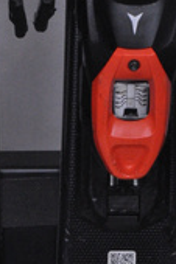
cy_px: 318
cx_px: 26
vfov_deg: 5.6
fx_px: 2689
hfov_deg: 3.7
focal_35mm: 366
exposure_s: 1/125
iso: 3200
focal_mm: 92
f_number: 9.5
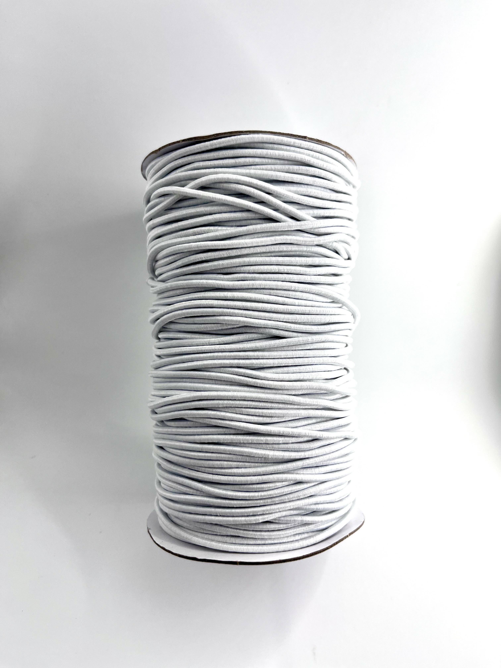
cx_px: 250
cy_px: 334
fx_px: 502
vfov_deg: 67.3
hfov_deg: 53.1
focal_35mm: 26
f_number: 1.6
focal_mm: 5.1
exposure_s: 1/727
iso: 50
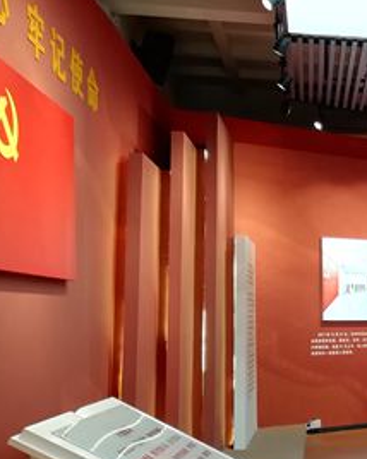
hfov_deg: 22.7
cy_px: 343
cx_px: 492
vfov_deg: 31.4
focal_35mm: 59
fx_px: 802
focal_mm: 3.83
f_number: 1.8
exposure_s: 1/50
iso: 100
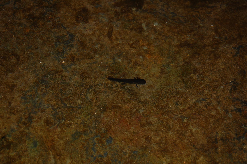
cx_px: 124
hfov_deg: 24.6
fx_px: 566
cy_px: 82
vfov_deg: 16.5
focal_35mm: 82
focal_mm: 55
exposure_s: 1/125
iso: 200
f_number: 5.6
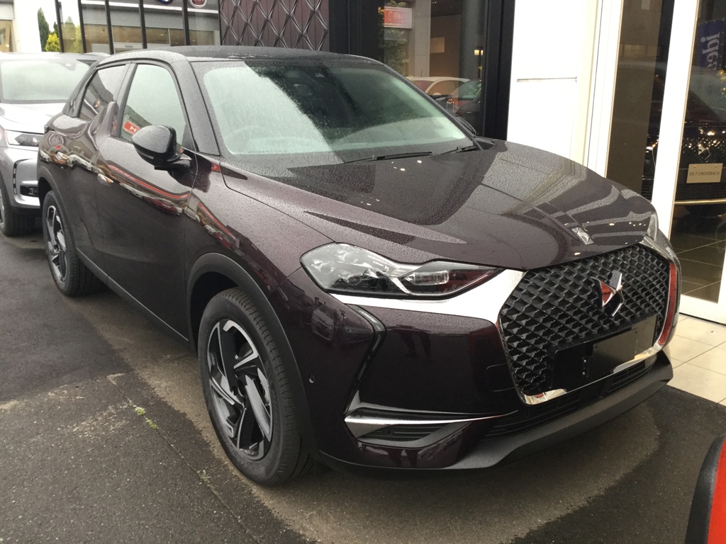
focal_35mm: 31
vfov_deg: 45.4
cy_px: 272
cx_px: 363
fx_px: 650
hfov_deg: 58.4
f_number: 2.4
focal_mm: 3.3
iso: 64
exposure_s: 1/30
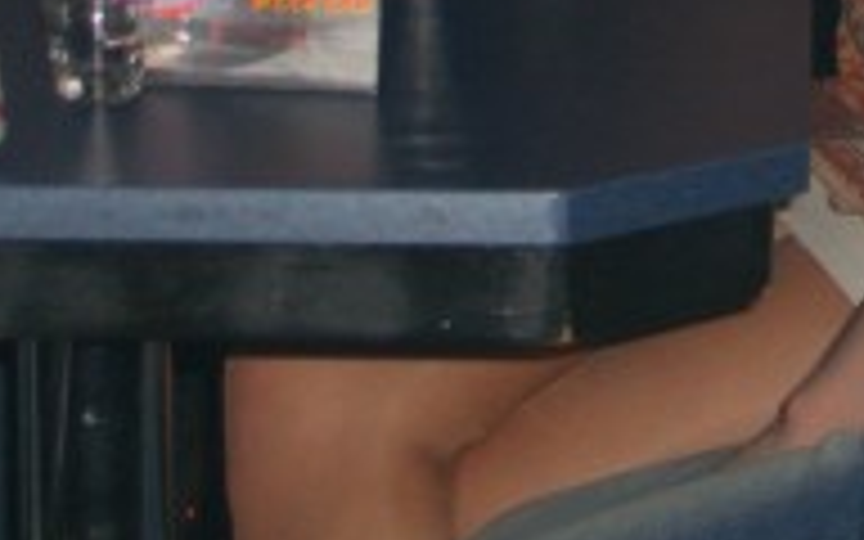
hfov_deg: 9.2
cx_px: 1080
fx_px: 5298
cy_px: -410
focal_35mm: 225
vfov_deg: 5.7
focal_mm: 14.2
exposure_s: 1/60
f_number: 4
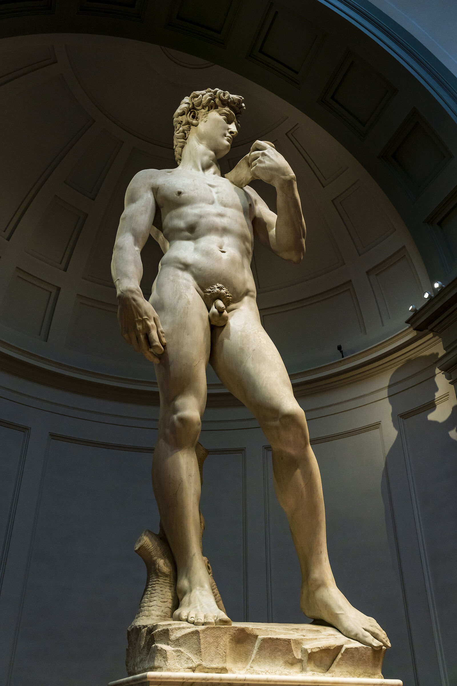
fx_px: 590
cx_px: 228
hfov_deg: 42.3
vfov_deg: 60.3
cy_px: 343
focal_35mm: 31
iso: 1250
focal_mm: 31
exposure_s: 1/60
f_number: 7.1
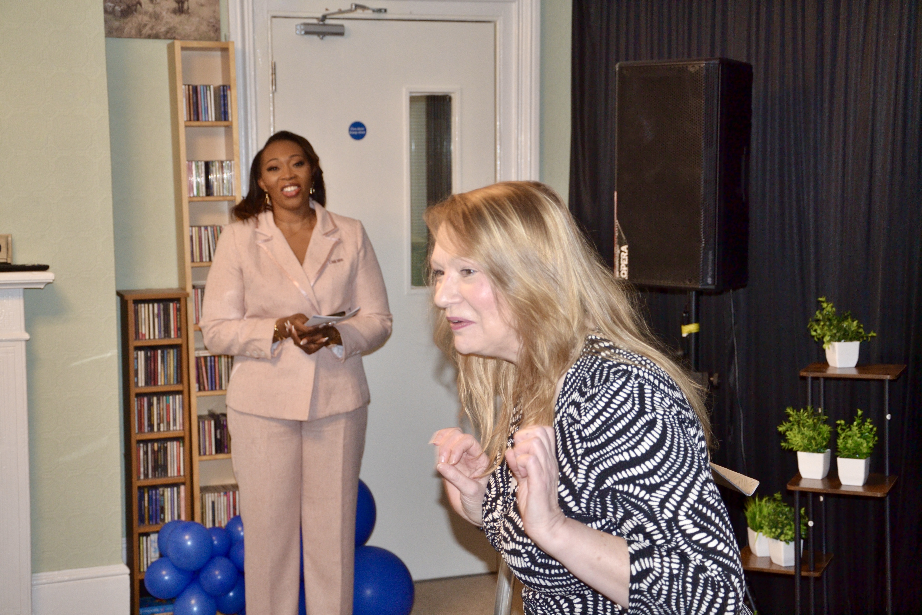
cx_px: 461
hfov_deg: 33.4
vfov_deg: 22.6
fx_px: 1537
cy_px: 308
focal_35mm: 60
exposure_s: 1/30
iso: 800
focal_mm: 40
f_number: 4.5
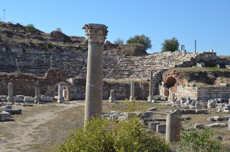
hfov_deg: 35.1
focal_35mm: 57
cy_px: 76
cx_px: 115
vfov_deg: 23.7
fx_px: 363
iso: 100
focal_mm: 38
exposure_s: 1/250
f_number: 8
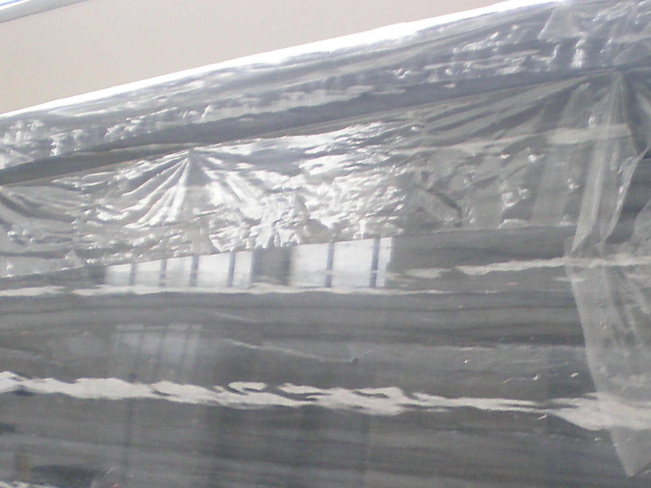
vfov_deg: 16.4
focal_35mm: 89
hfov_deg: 22.0
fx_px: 1674
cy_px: 448
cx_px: 416
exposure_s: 1/13.3
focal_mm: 7.4
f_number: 3.5
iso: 200
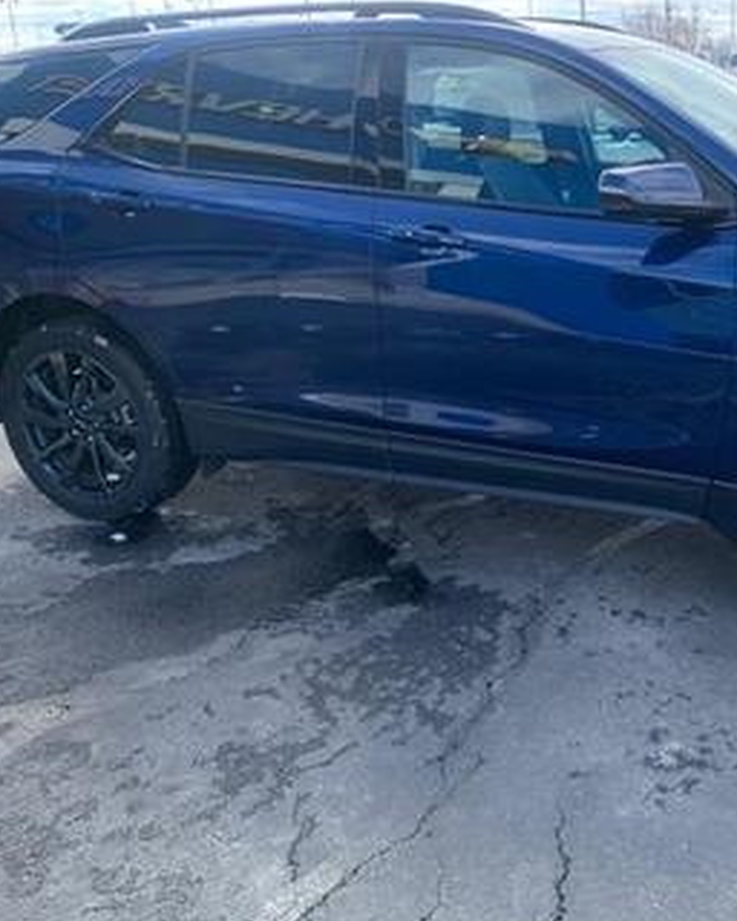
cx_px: 587
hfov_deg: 36.1
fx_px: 1091
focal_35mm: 40
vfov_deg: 45.8
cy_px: 437
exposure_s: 1/558
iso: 25
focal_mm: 4.25
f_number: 1.8
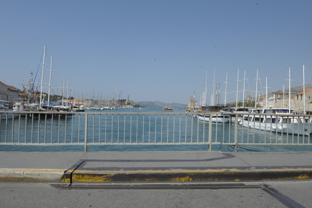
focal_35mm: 24
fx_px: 208
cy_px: 104
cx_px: 156
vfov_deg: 53.1
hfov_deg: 73.8
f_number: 14
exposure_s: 1/800
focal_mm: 24
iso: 640
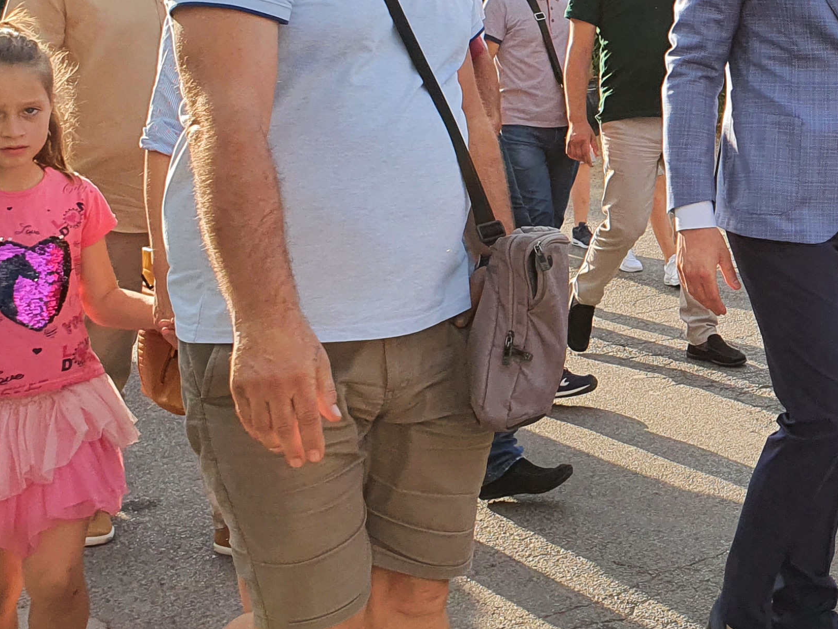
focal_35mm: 65
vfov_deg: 22.5
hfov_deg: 26.9
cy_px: 219
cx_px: 962
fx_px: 1574
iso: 50
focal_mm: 4.32
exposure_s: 1/820
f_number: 2.4
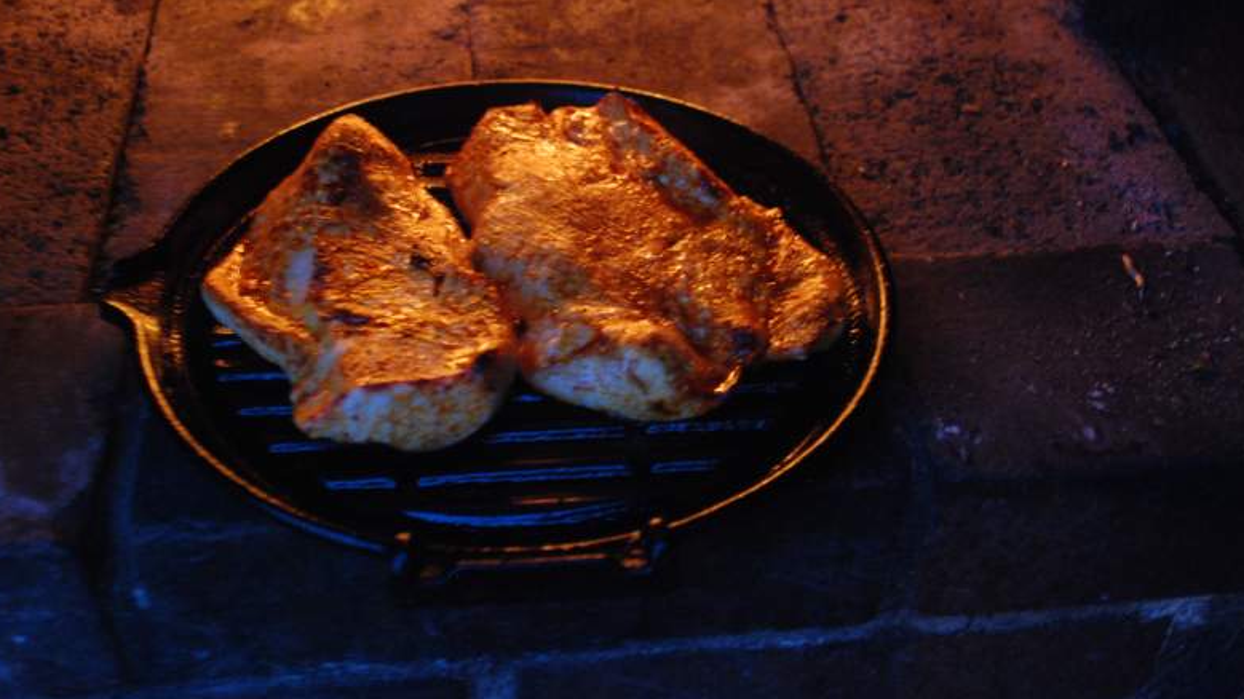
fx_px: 1385
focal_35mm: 42
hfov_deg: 48.4
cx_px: 624
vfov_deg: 28.3
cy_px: 348
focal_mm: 26
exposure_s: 1/10
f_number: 4
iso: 1600
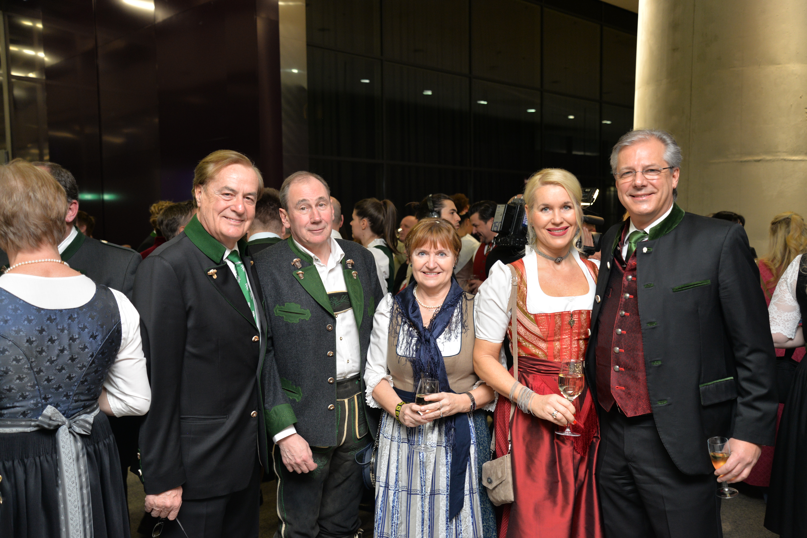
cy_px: 269
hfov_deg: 54.4
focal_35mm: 35
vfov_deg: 37.9
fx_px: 785
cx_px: 404
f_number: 4
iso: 800
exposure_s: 1/60
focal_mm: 35
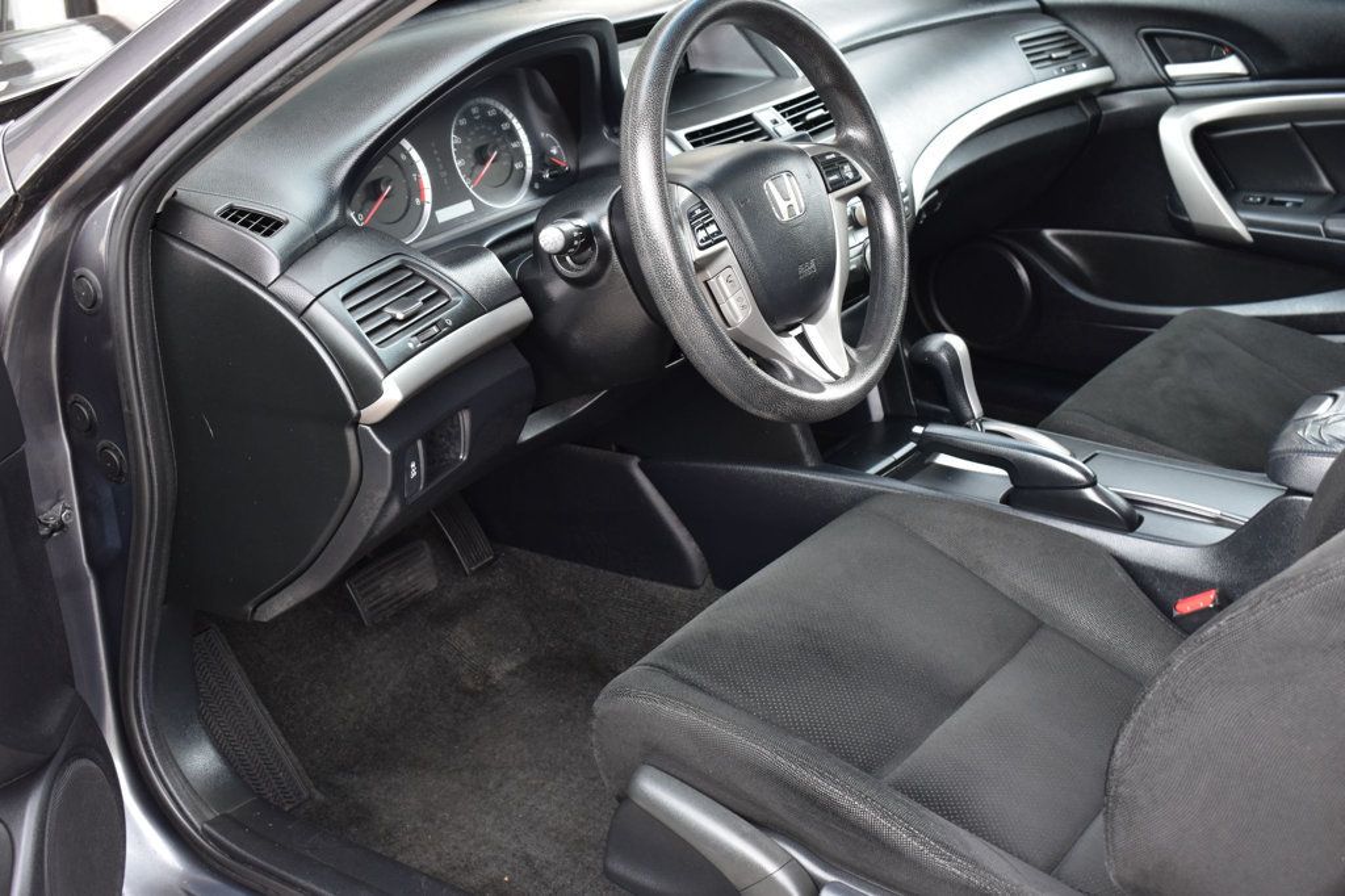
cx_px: 672
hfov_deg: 41.1
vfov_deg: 28.1
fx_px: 1793
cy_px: 448
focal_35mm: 48
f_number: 6.3
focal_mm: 32
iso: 400
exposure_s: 1/20
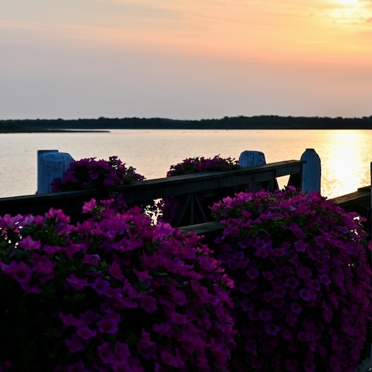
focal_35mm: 95
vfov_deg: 18.3
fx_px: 1155
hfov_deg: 18.1
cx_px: 302
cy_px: 141
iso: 140
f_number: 8
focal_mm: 54
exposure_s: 1/250
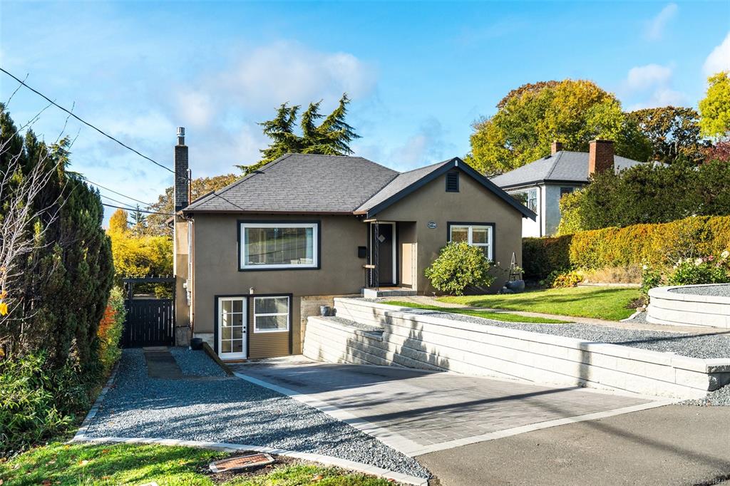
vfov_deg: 43.6
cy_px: 243
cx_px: 365
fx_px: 608
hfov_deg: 61.9
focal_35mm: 30
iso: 500
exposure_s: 1/6400
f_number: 4.5
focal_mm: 30
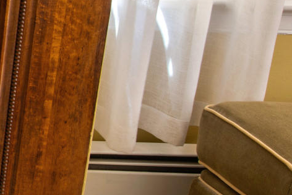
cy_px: -73
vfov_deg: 14.6
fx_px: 722
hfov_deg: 15.7
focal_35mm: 89
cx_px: -355
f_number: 8
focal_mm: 14
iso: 100
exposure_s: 1.3
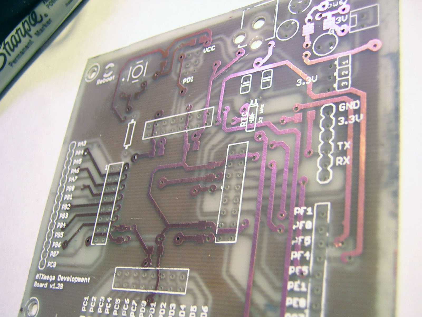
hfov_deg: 51.4
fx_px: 439
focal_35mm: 36
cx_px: 211
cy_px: 158
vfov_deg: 39.7
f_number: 2.6
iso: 100
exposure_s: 1/5.3
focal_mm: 4.7
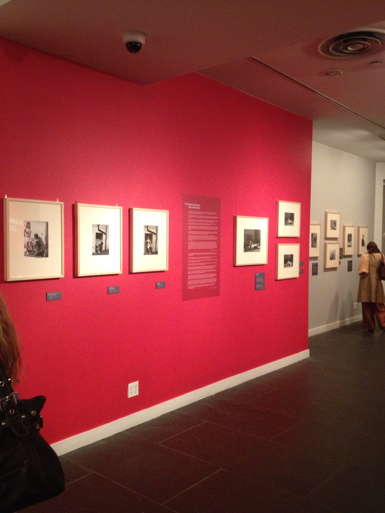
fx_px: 519
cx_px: 192
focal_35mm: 35
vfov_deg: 52.6
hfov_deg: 40.7
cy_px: 256
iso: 400
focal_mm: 4.28
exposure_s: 1/20
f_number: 2.4
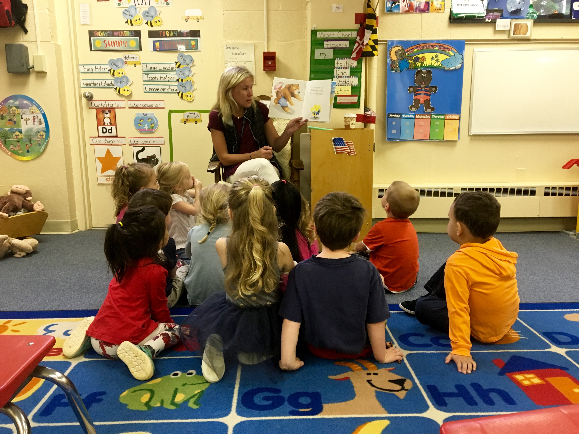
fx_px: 485
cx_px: 290
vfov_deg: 48.2
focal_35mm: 29
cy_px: 217
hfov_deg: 61.7
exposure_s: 1/30
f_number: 2.2
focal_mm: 4.15
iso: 125
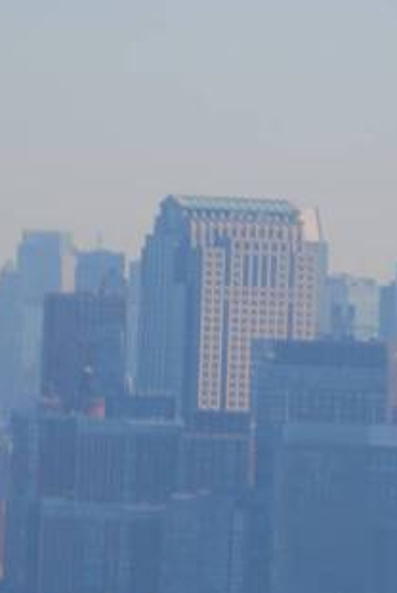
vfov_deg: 3.0
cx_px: 185
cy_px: 374
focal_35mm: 676
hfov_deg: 2.0
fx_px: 11156
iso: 100
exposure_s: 1/320
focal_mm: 200
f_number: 5.6
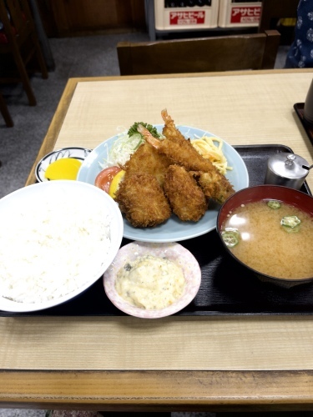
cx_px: 156
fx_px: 313
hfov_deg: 53.1
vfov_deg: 67.3
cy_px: 208
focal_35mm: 26
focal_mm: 5.1
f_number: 1.6
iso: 32
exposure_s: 1/104
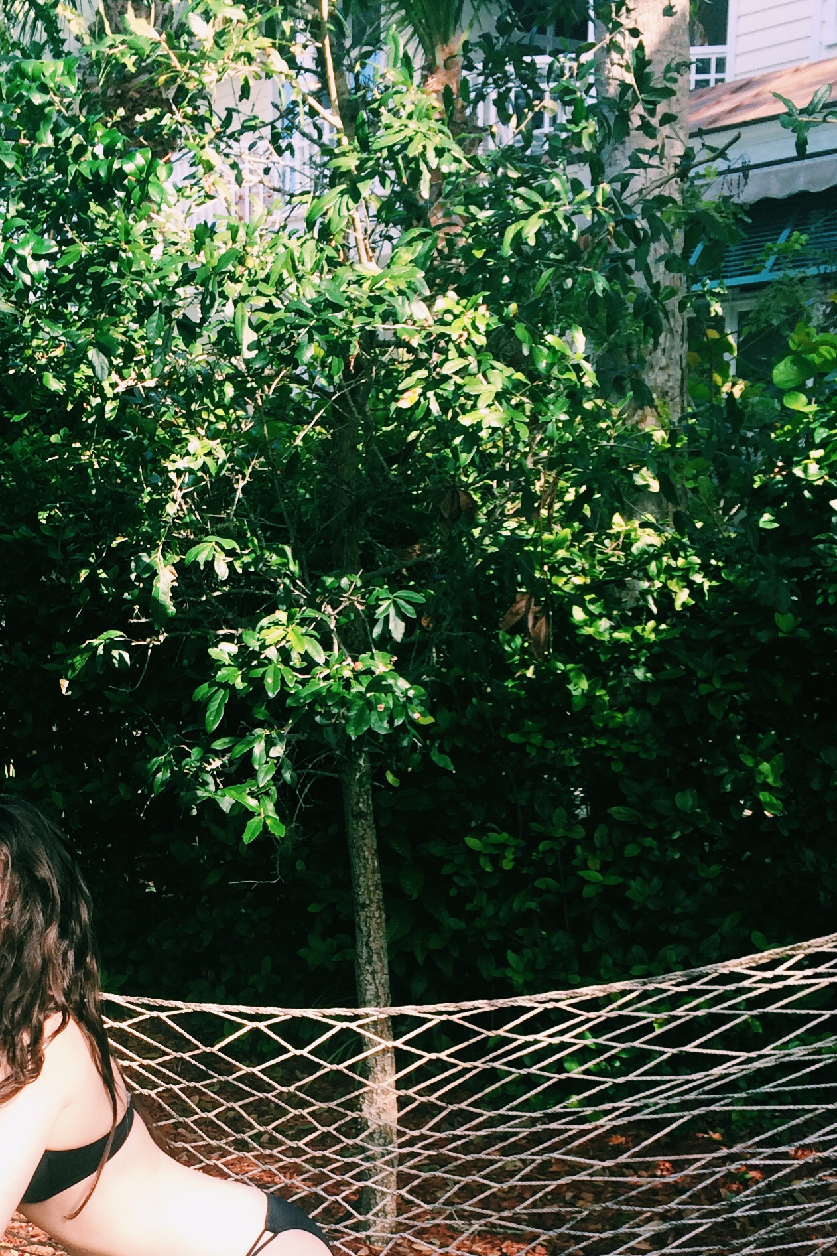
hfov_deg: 25.7
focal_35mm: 52
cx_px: 224
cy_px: 974
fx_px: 1813
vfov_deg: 37.1
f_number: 2.2
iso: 32
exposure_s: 1/275
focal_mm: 4.15
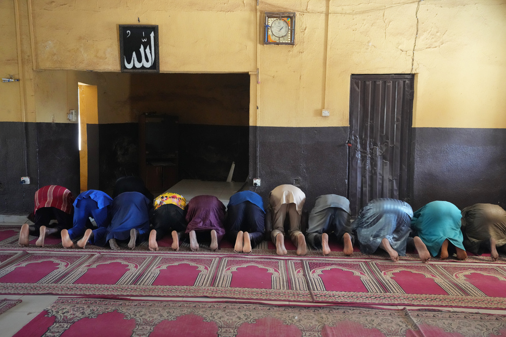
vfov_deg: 43.6
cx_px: 253
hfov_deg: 61.9
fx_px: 422
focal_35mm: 30
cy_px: 168
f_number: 3.5
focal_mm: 30
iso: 6400
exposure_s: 1/250
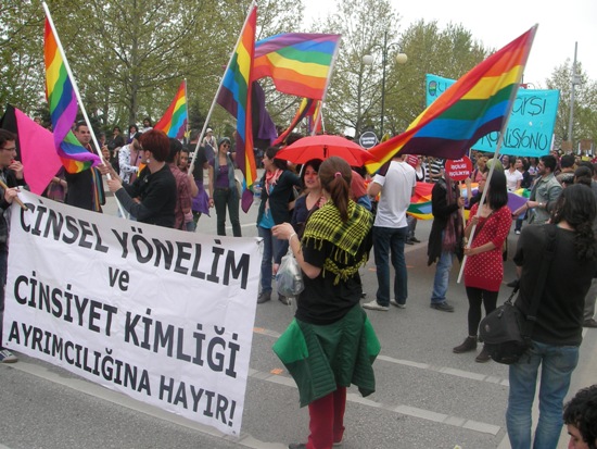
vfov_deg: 37.7
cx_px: 298
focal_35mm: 38
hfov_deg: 49.0
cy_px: 224
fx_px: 656
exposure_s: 1/145
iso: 50
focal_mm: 6.3
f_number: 6.6
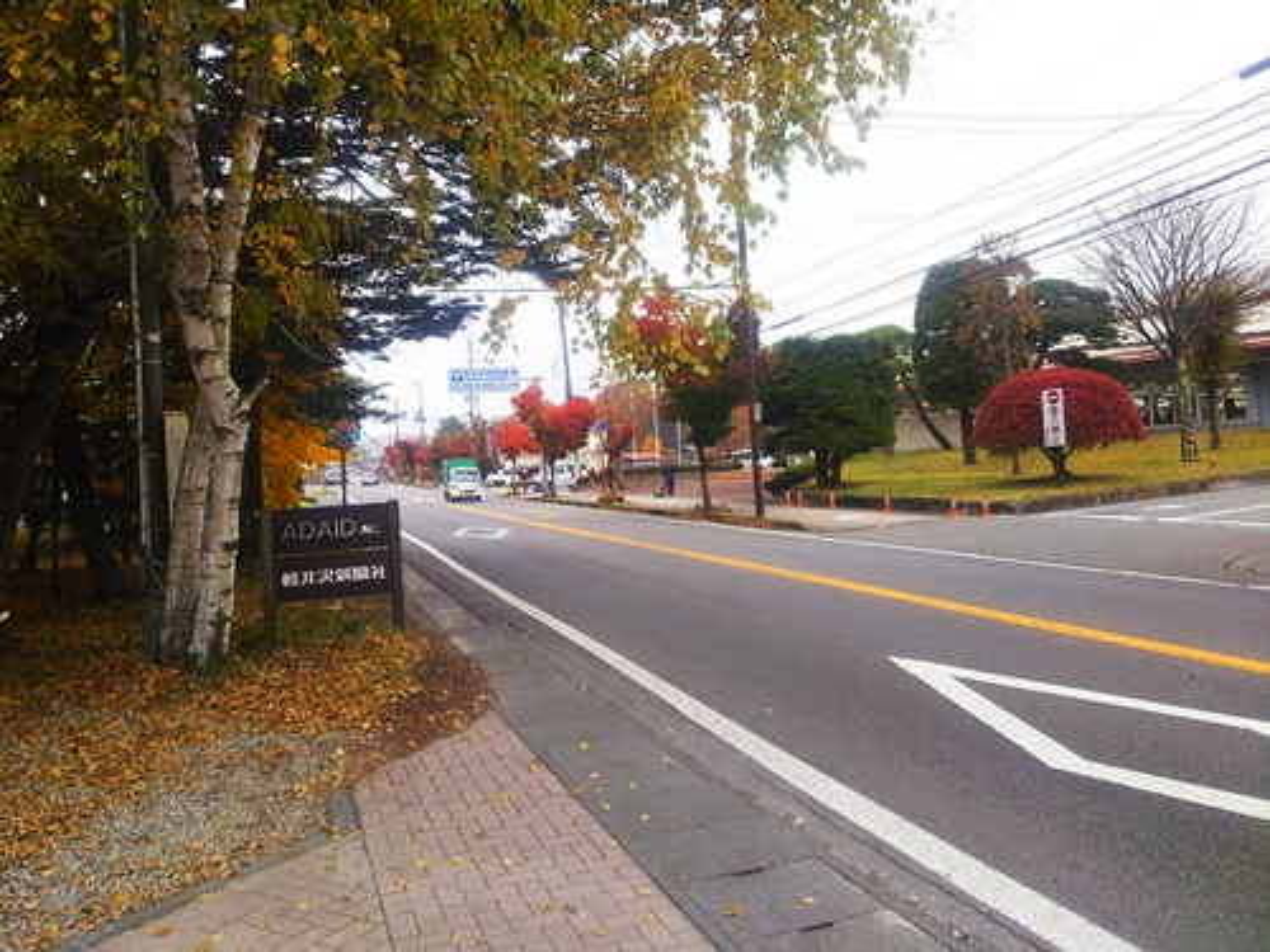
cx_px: 635
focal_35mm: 26
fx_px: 954
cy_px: 476
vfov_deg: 53.1
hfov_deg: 67.3
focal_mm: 4.2
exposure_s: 1/227
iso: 20
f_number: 1.9
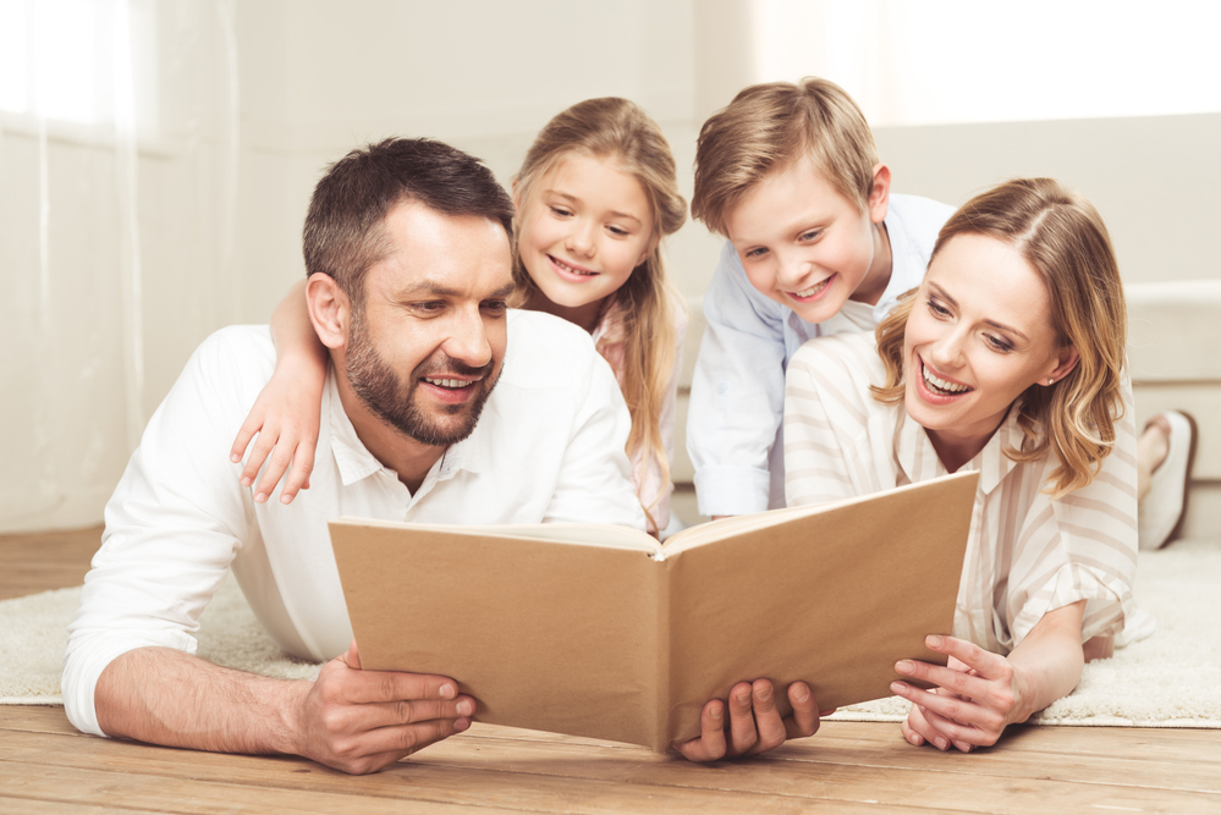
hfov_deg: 36.2
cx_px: 610
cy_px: 408
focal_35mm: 55
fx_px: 1866
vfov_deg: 24.6
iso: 200
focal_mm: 55
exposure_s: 1/160
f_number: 4.5
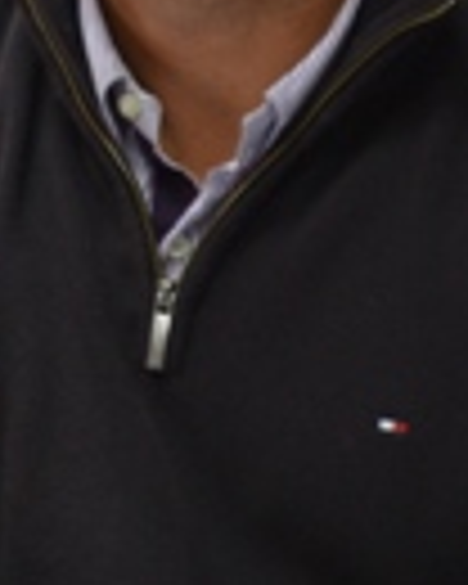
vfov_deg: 5.1
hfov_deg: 4.0
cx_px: -508
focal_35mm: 380
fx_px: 6584
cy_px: 22
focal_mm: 55
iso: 500
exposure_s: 1/15
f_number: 5.6
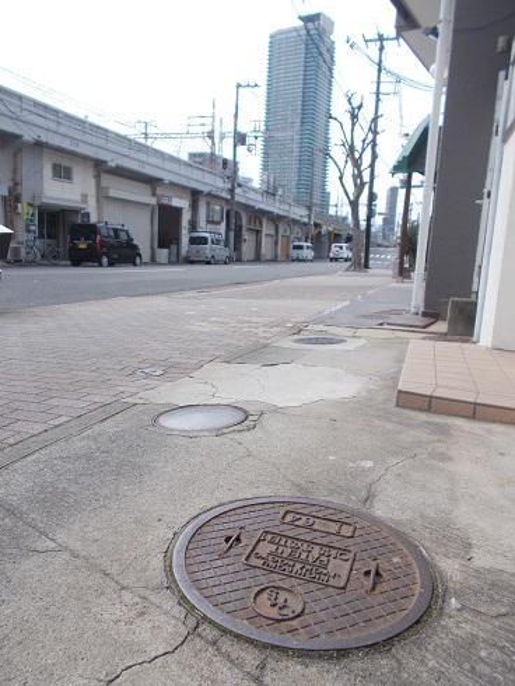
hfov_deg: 53.1
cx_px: 258
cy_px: 343
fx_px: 515
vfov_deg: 67.3
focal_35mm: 26
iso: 80
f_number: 3.2
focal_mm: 4.6
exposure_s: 1/500
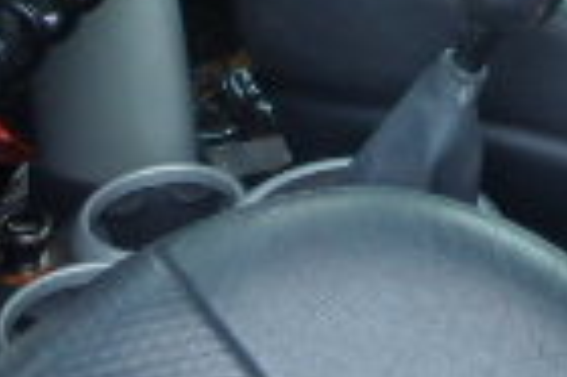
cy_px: -389
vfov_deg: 9.6
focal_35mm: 133
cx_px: 834
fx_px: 2092
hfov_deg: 14.5
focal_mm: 5
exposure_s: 1/30
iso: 200
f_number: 3.9
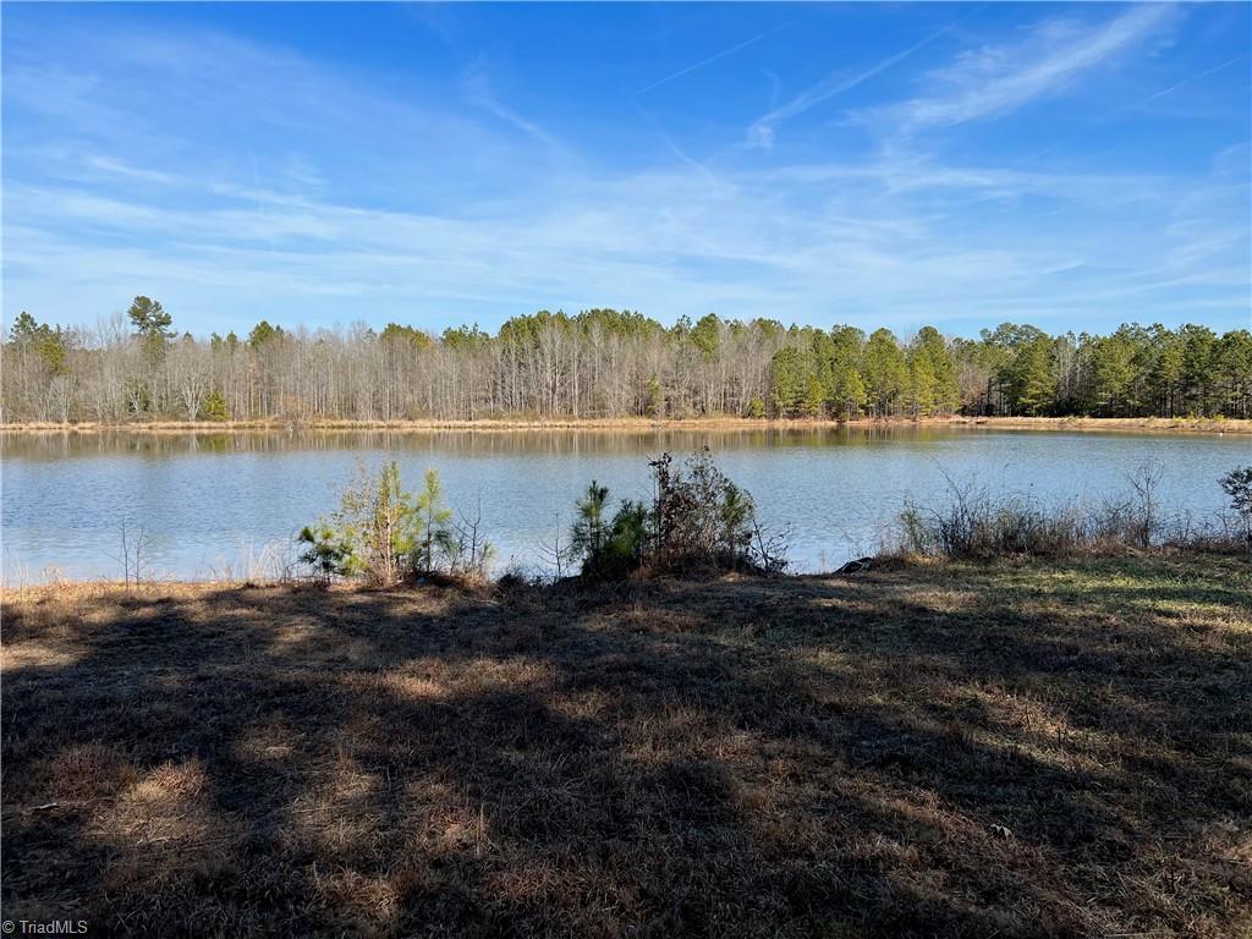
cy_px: 470
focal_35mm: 26
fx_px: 940
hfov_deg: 67.3
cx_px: 626
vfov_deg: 53.1
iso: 50
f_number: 1.5
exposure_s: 1/4274
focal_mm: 5.7
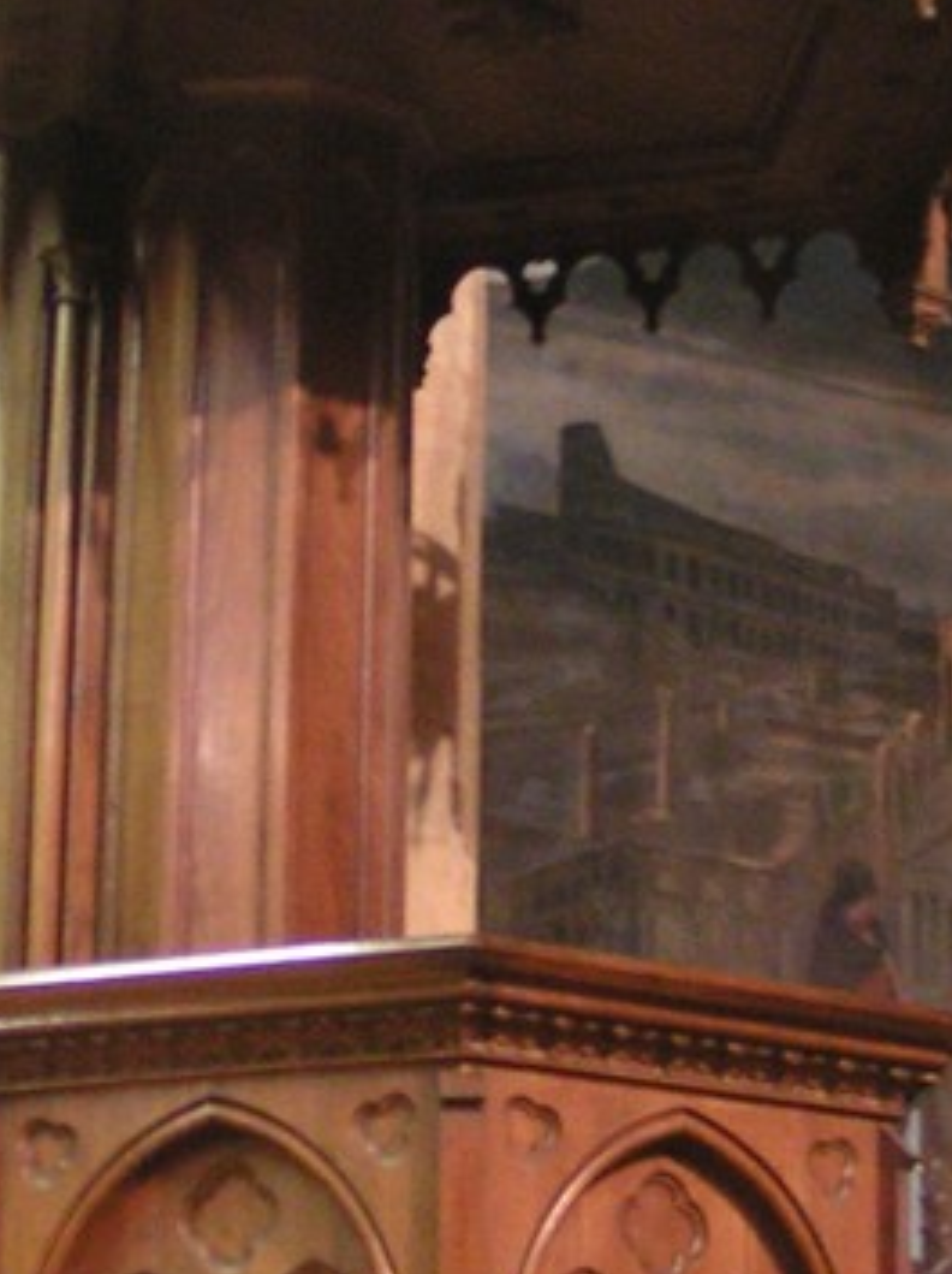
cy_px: 767
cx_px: 671
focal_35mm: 115
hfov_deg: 12.8
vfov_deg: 17.1
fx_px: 4225
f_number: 2.8
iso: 200
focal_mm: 5.8
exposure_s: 1/3
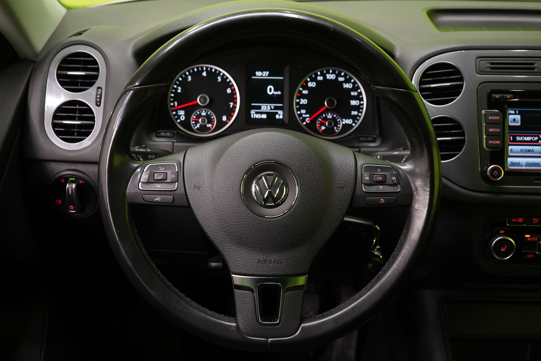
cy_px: 180
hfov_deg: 50.7
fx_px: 571
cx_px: 270
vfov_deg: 35.1
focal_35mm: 38
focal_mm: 38
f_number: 5.6
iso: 1250
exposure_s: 1/25
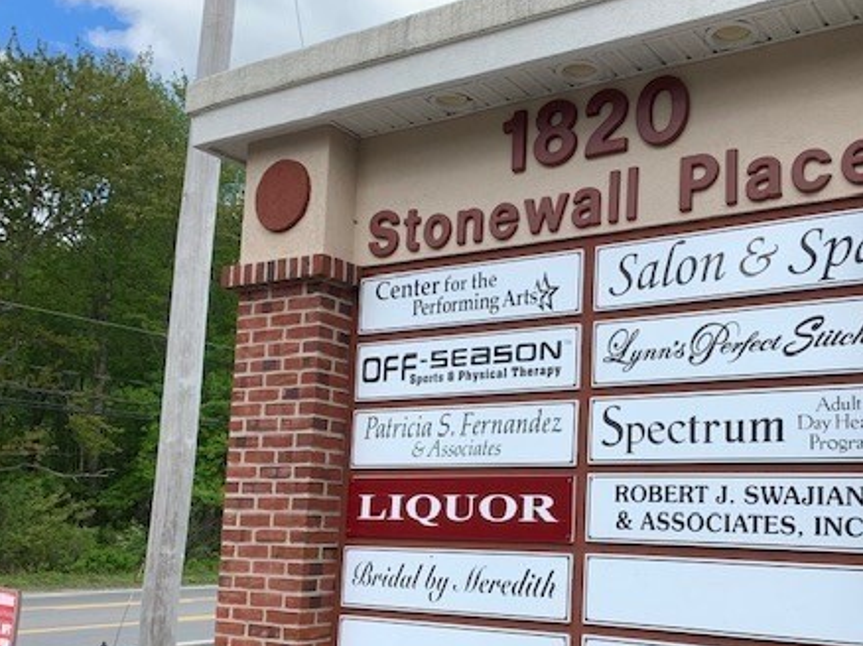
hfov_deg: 48.1
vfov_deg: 37.2
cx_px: 581
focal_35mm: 38
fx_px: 947
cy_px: 435
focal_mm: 4.25
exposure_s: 1/1100
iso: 25
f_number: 1.8
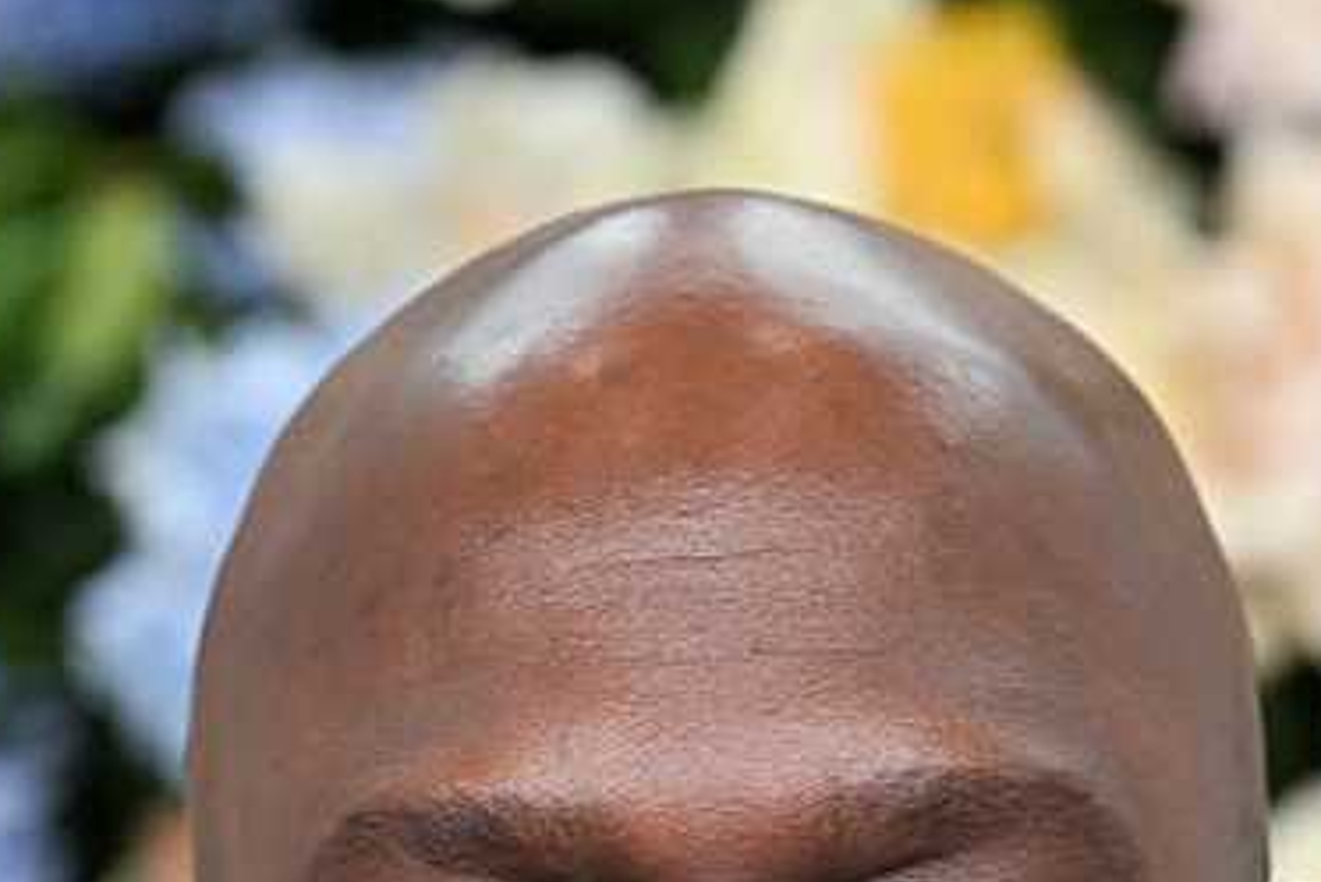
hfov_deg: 4.0
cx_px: 857
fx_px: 18720
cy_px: 1195
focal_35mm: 510
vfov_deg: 2.7
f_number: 6.3
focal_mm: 170
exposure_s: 1/125
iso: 1250
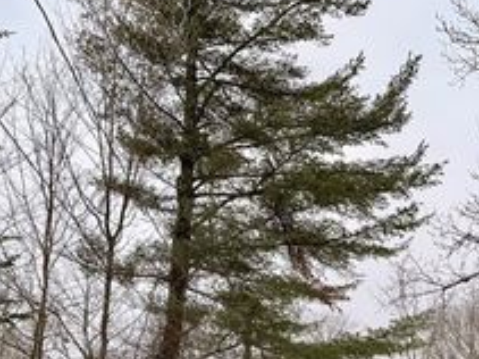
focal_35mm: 57
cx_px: 434
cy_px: 390
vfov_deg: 24.1
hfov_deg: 32.1
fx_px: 788
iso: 80
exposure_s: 1/2611
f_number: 1.78
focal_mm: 6.76
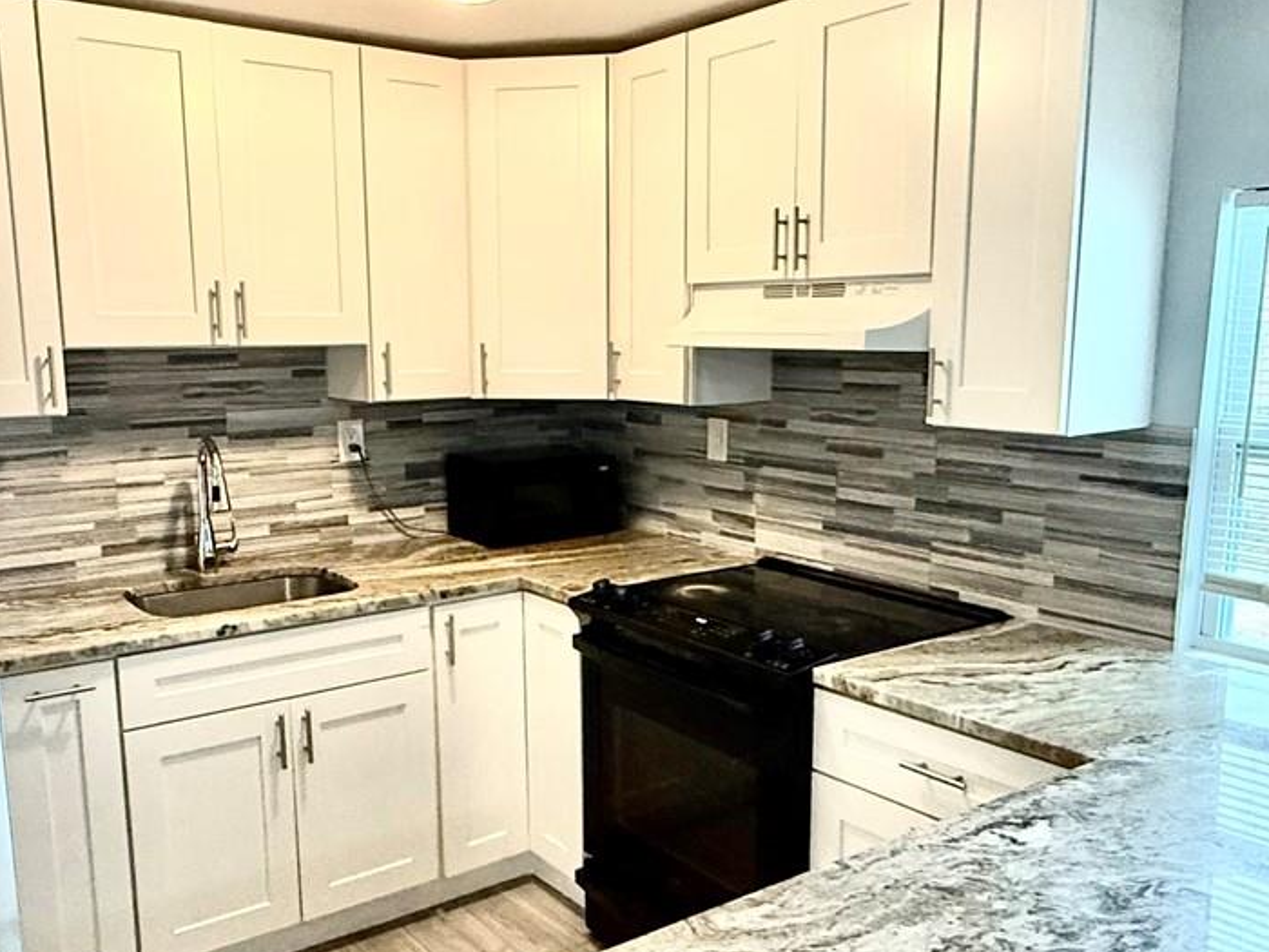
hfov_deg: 56.8
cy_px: 529
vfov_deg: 44.1
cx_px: 604
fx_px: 1173
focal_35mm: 32
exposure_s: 1/60
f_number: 2.2
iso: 400
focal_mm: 2.22
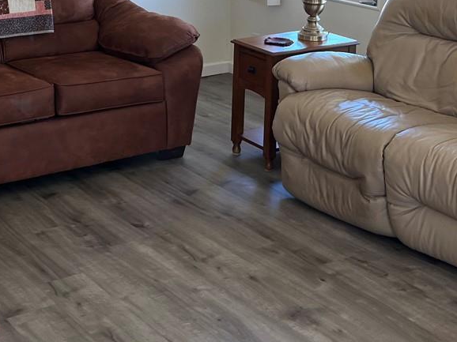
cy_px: -37
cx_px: 156
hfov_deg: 26.9
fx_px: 950
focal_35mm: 72
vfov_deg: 19.5
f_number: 1.6
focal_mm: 5.1
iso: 40
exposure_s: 1/120
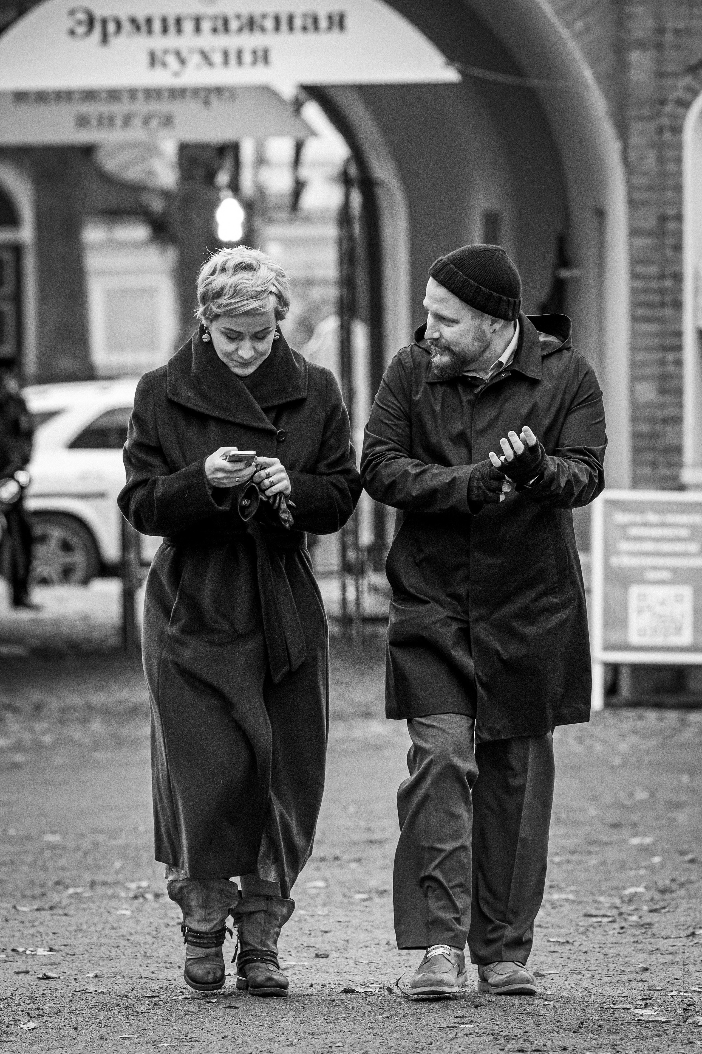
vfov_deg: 15.2
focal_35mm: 135
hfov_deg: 10.2
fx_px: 3948
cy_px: 527
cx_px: 351
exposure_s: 1/500
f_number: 3.5
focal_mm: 135
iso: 1250
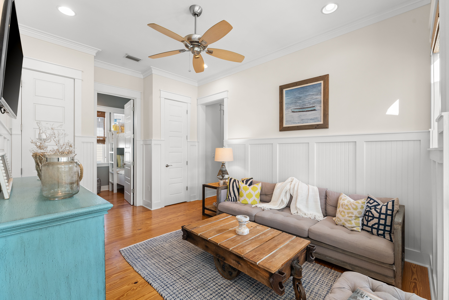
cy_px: 150
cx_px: 224
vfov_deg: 75.1
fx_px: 195
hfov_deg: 98.2
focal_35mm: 16
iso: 640
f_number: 8
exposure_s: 1/5
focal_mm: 15.6
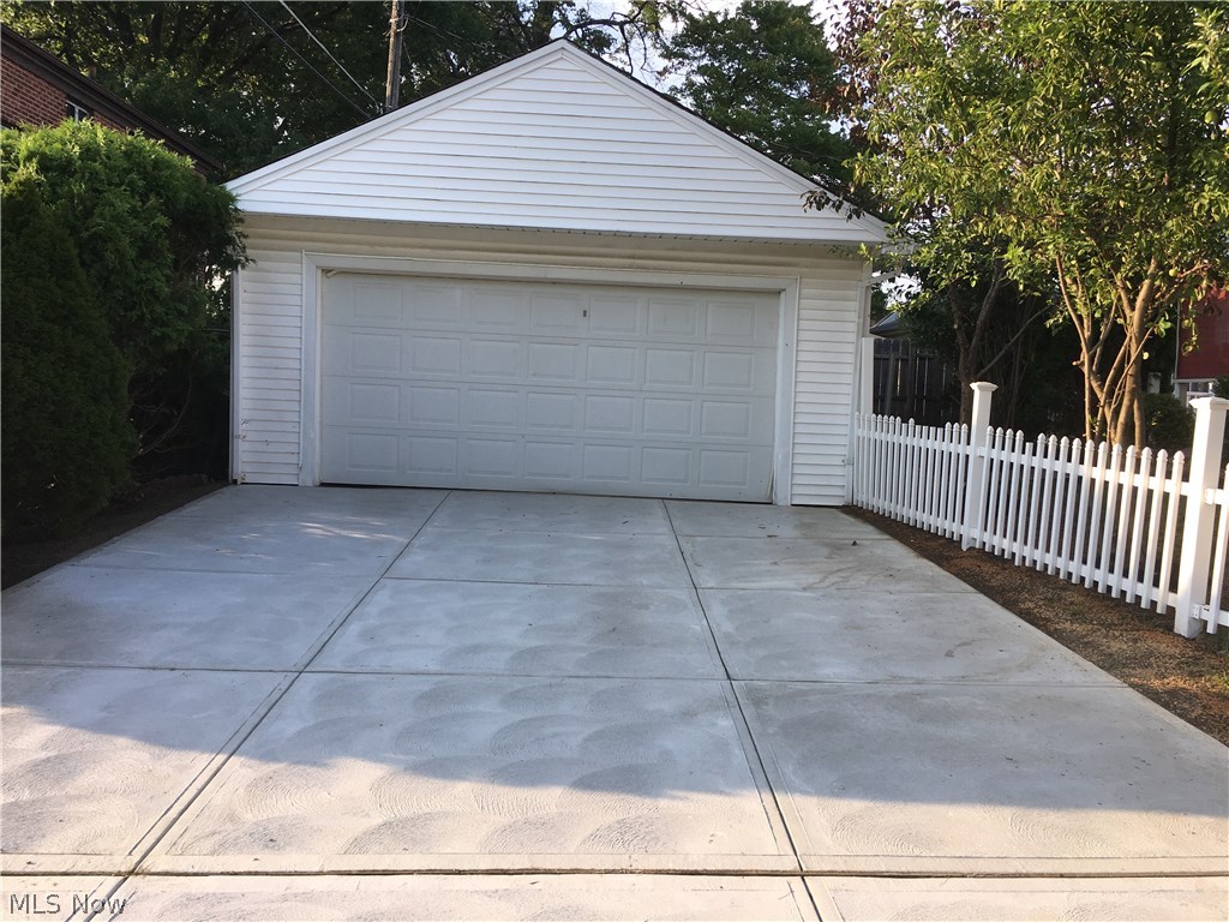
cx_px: 614
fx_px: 1030
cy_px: 461
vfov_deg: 48.2
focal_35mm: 29
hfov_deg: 61.7
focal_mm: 4.15
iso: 25
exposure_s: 1/455
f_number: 2.2
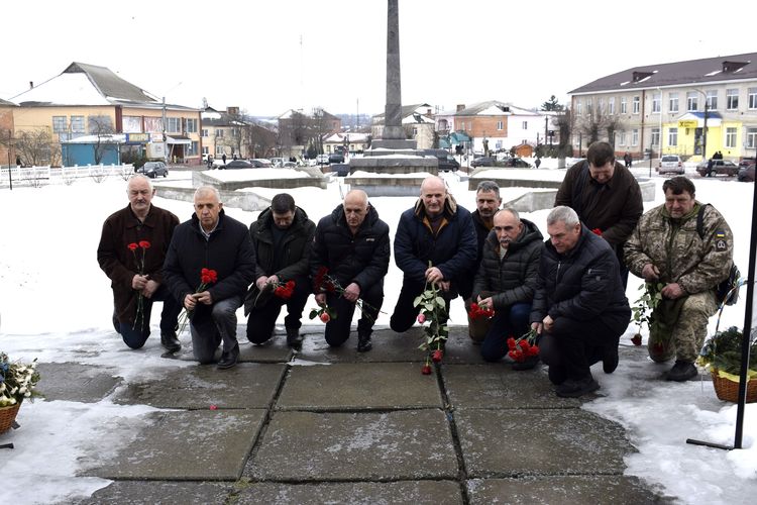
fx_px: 820
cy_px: 252
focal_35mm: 39
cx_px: 378
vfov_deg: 34.2
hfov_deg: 49.6
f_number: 8
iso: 200
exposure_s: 1/250
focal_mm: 26
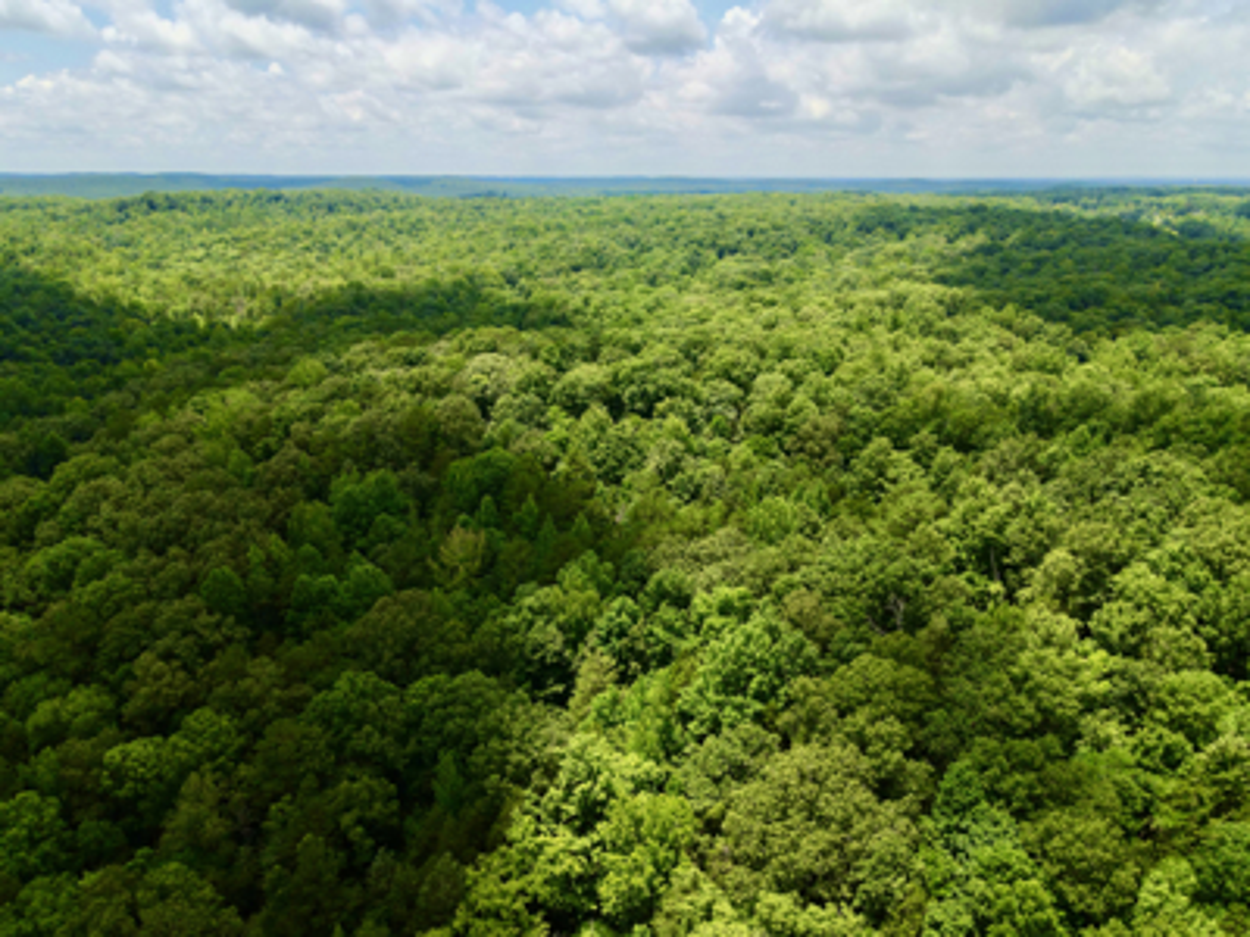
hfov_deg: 71.6
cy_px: 468
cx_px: 625
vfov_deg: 56.8
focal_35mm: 24
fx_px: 867
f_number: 2.8
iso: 100
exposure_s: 1/500
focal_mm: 4.5
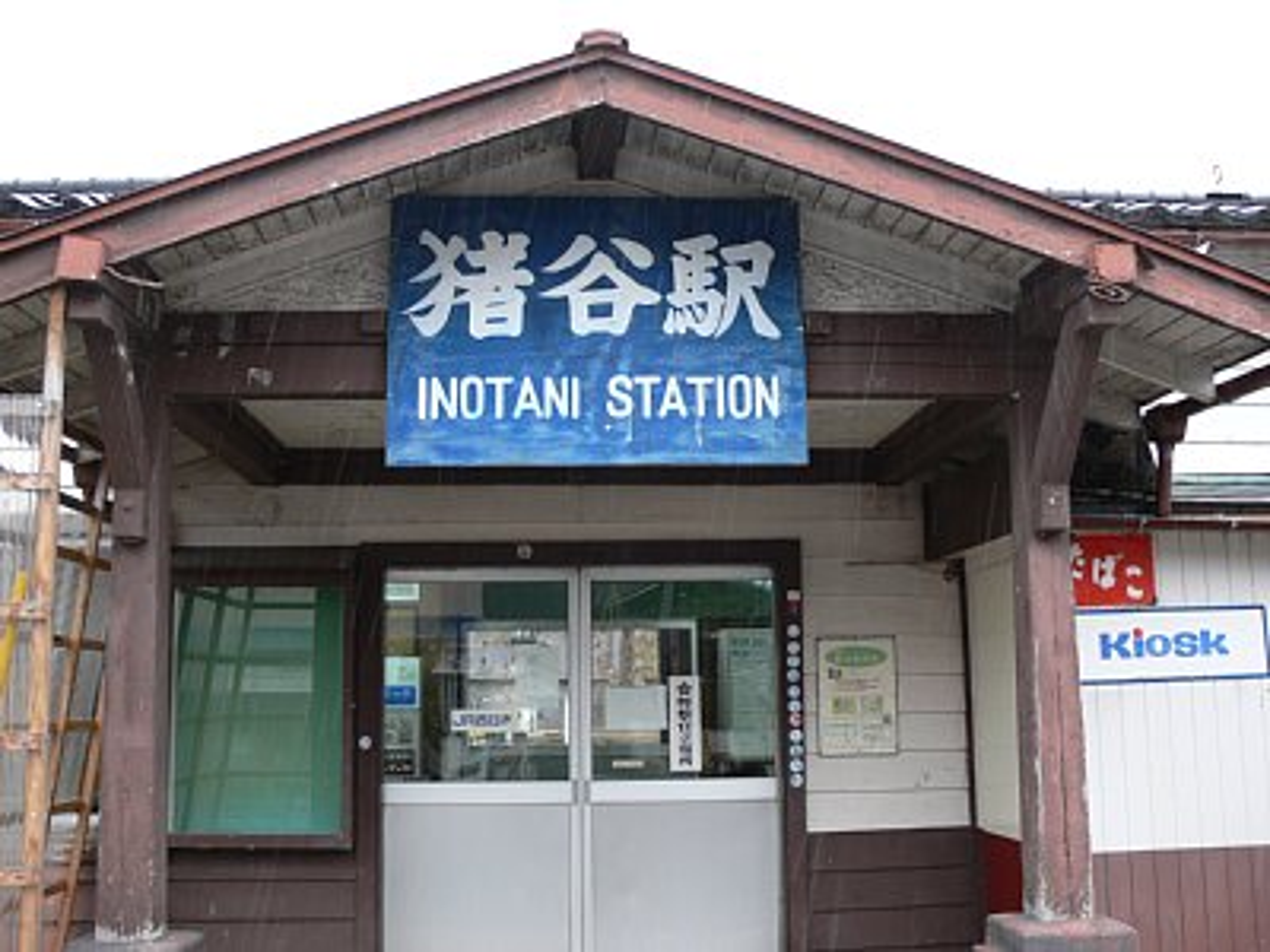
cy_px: 476
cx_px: 635
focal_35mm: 35
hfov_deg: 52.6
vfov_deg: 40.7
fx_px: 1284
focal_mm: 7.4
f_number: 2.8
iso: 80
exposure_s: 1/30
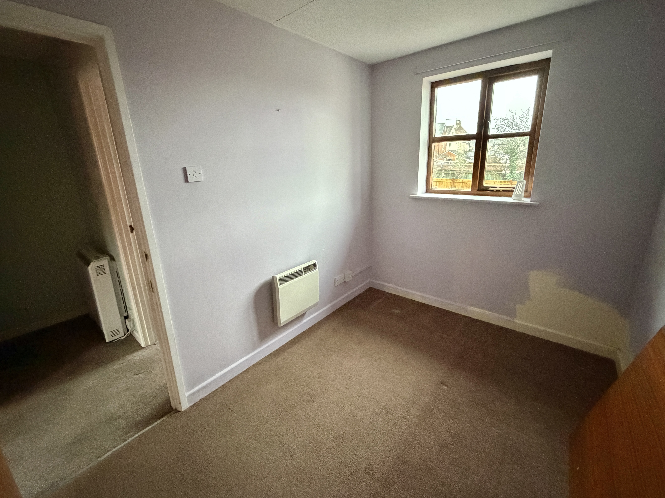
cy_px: 235
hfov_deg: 98.2
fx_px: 288
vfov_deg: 81.7
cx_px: 331
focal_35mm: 15
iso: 1250
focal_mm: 2.22
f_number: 2.2
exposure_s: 1/60
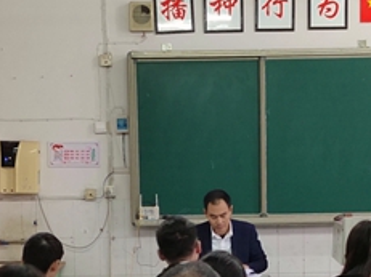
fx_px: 1039
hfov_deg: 20.2
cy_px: 243
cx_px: 198
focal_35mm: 97
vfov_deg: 15.1
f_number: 1.9
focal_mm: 5.52
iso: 1744
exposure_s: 1/50
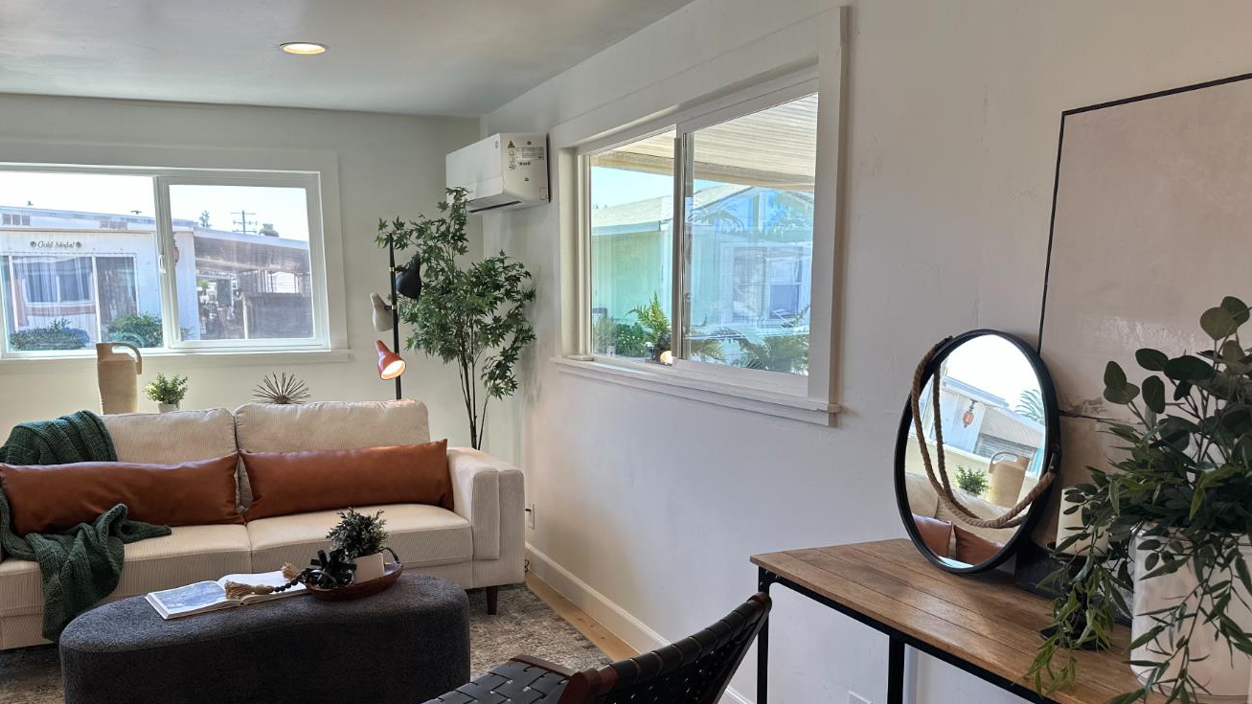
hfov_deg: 64.0
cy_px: 450
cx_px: 536
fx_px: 996
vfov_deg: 38.6
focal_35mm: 30
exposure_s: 1/273
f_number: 1.78
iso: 80
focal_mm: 6.86
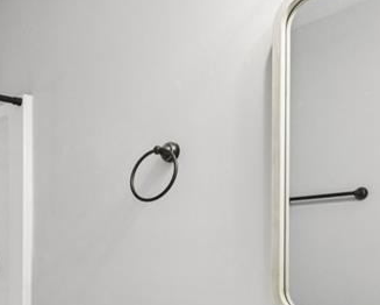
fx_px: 495
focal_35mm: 44
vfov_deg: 32.6
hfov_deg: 39.7
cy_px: 272
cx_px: 58
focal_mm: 15
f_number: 8
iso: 800
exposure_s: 1/25
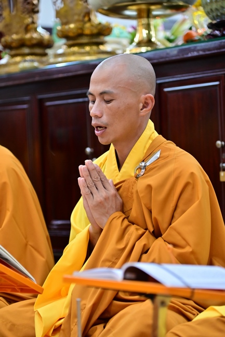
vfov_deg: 17.1
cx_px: 112
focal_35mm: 120
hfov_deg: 11.4
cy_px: 168
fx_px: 1126
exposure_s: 1/50
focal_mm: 120
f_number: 4
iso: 1600
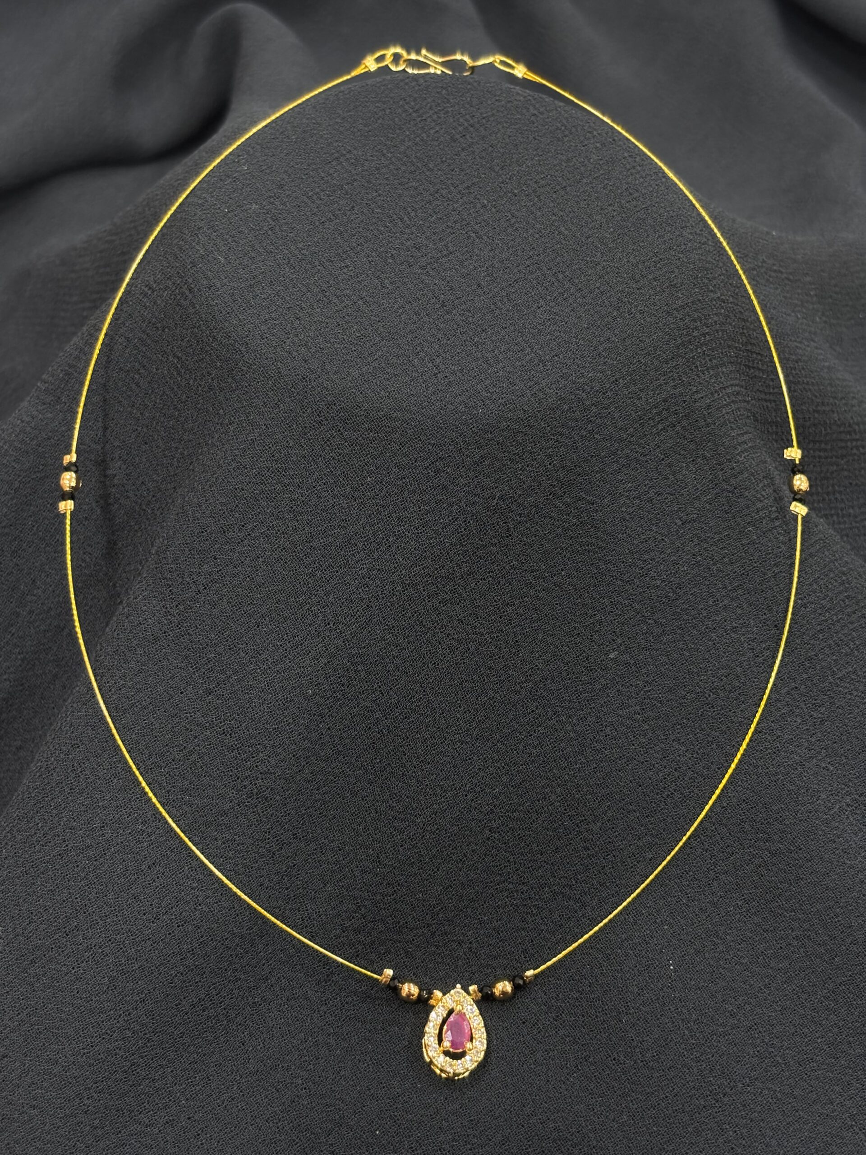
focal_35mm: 52
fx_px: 1735
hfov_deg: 28.0
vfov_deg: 36.8
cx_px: 433
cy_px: 578
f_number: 1.6
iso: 250
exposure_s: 1/25
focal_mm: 5.96
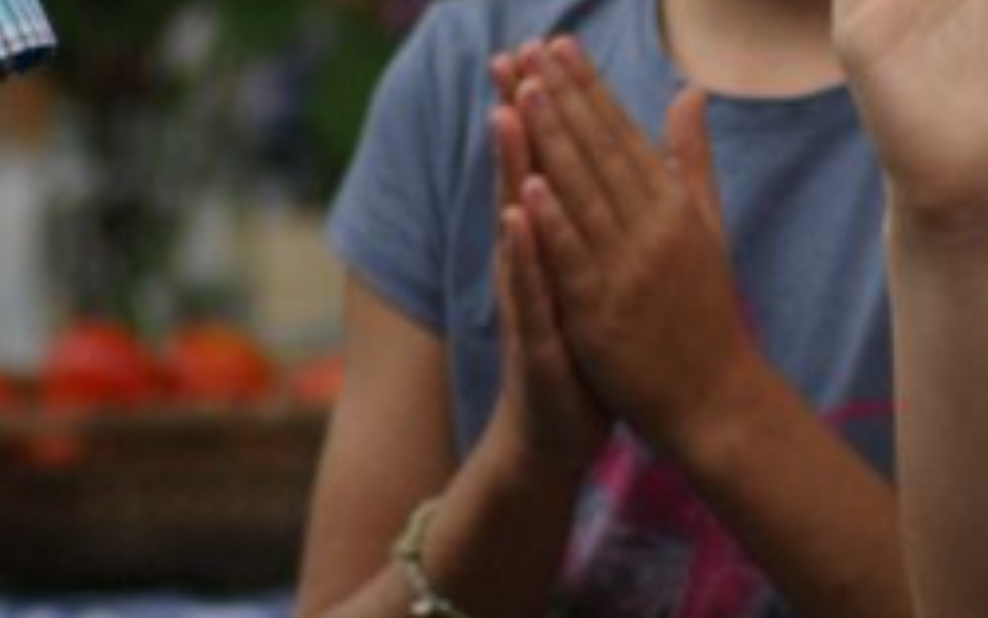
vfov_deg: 1.1
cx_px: 972
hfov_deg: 1.8
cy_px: -122
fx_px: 31511
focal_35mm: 1170
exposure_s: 1/500
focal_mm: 300
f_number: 5.6
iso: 400
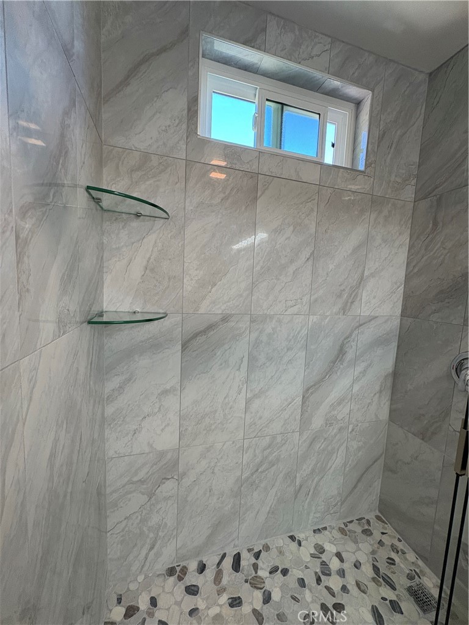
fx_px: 253
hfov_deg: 85.7
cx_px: 234
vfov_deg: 102.1
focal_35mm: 14
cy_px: 312
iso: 200
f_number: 2.2
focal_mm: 2.22
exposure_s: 1/120
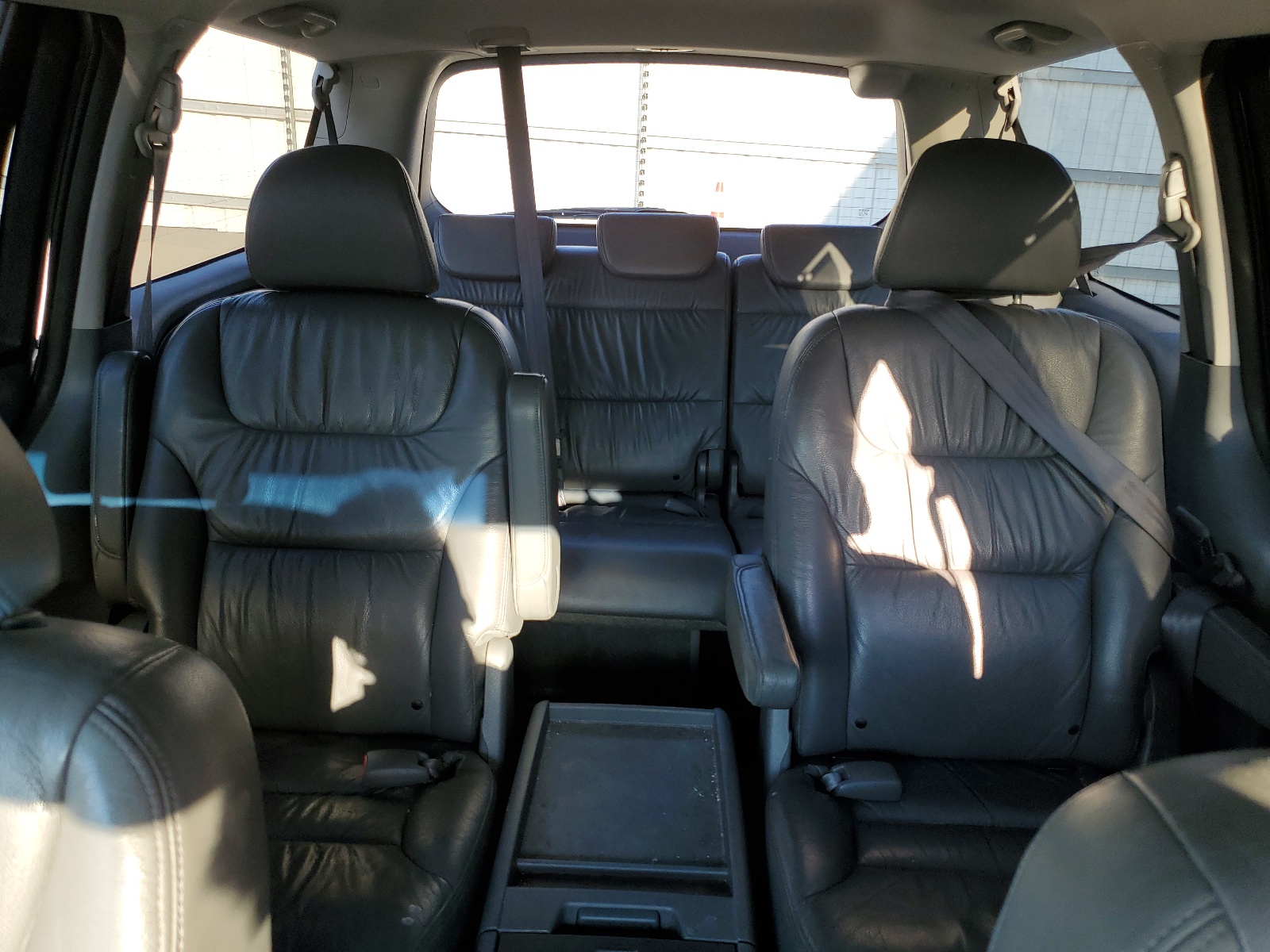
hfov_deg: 67.3
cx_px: 635
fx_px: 954
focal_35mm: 26
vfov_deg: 53.1
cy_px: 476
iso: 50
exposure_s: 1/143
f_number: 1.5
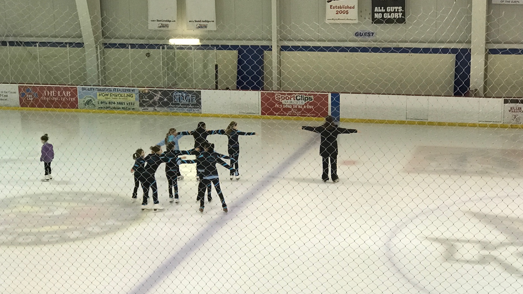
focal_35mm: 67
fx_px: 929
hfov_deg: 31.4
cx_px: 275
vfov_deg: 18.0
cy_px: 163
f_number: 2.8
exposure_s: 1/60
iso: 160
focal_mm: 6.6
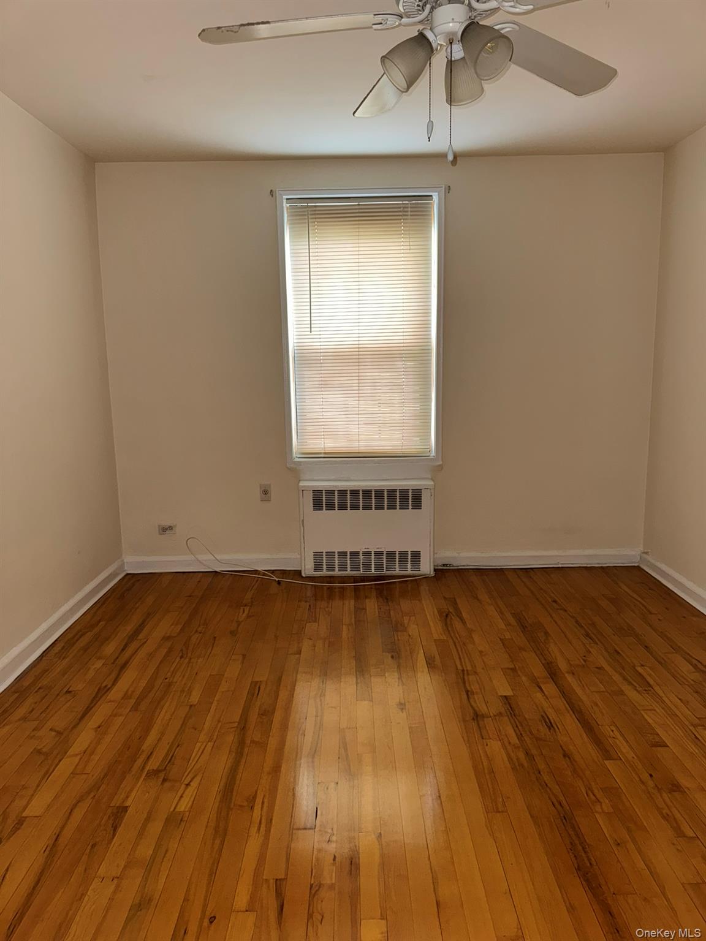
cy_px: 470
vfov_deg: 71.6
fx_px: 653
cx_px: 353
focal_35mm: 24
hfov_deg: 56.8
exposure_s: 1/12
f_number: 1.78
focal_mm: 6.76
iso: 160
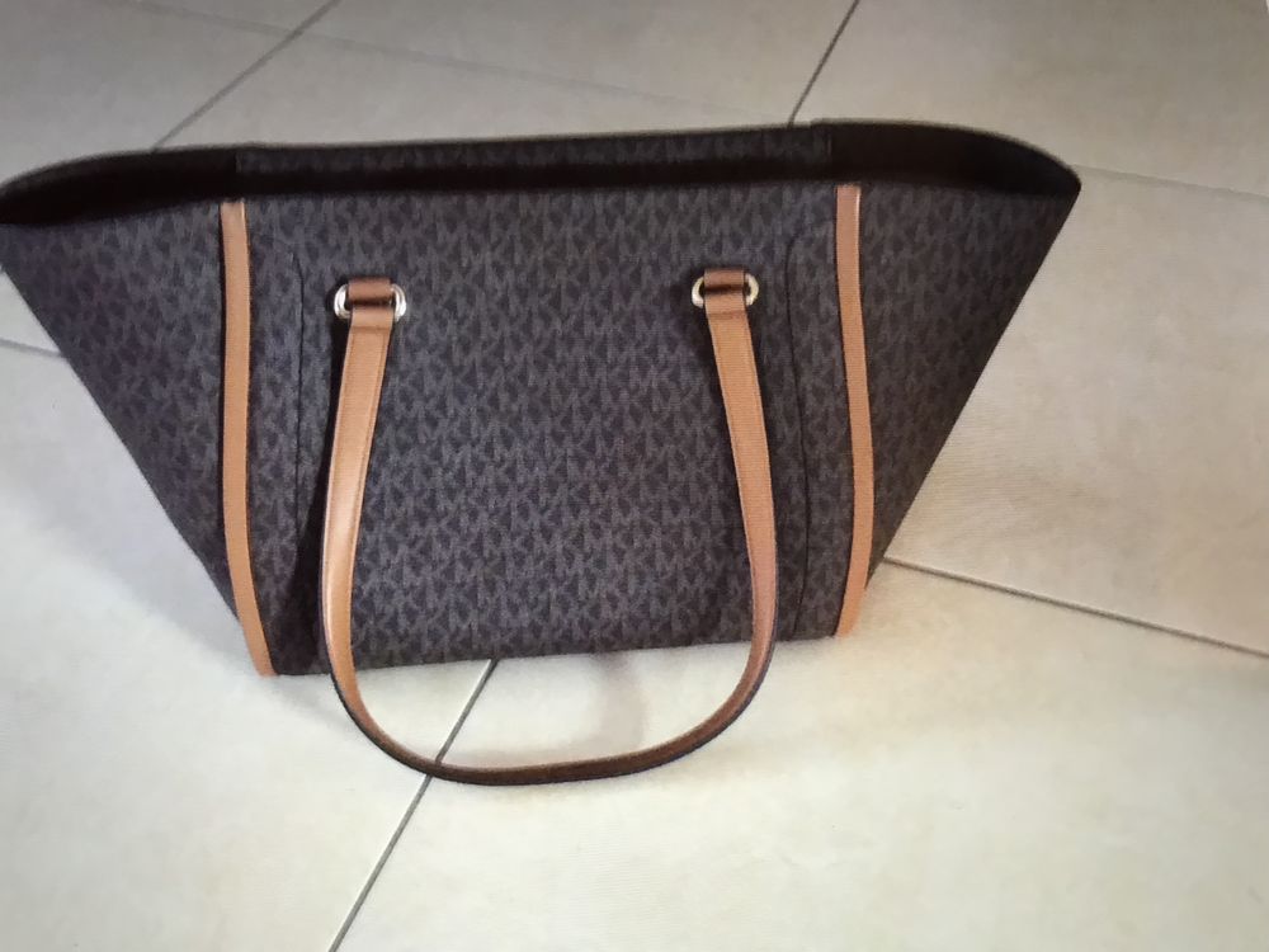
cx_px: 634
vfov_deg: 49.7
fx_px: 1026
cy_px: 476
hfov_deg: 63.4
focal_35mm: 28
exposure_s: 1/17
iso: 40
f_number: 1.8
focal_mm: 3.99
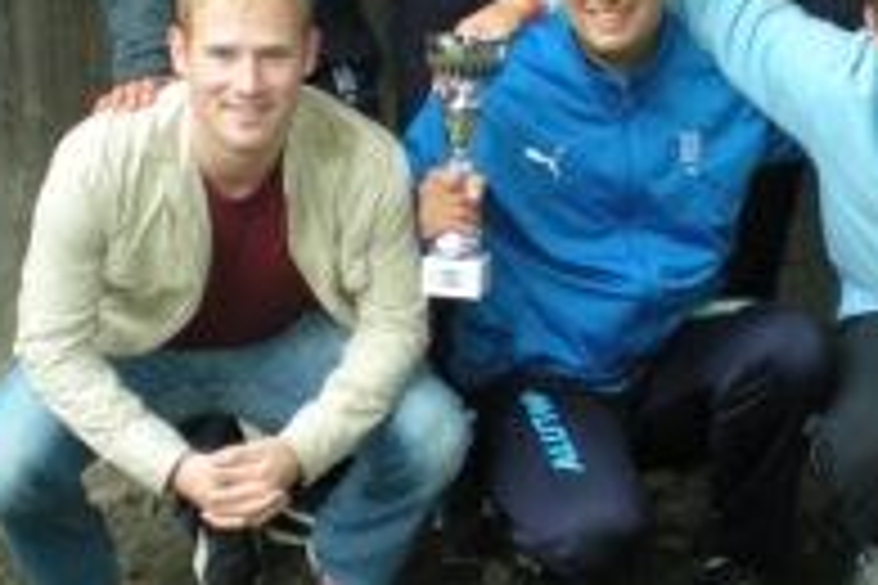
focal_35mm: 91
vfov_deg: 14.9
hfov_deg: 22.4
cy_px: 86
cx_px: 513
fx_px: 2219
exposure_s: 1/30
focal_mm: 6.3
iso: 152
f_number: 3.1
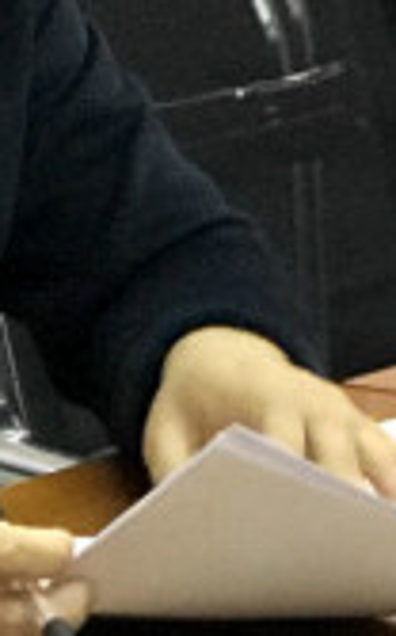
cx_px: 293
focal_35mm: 290
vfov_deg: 7.1
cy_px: -320
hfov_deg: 4.5
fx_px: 5021
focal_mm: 6.6
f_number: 2.8
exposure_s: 1/50
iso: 400
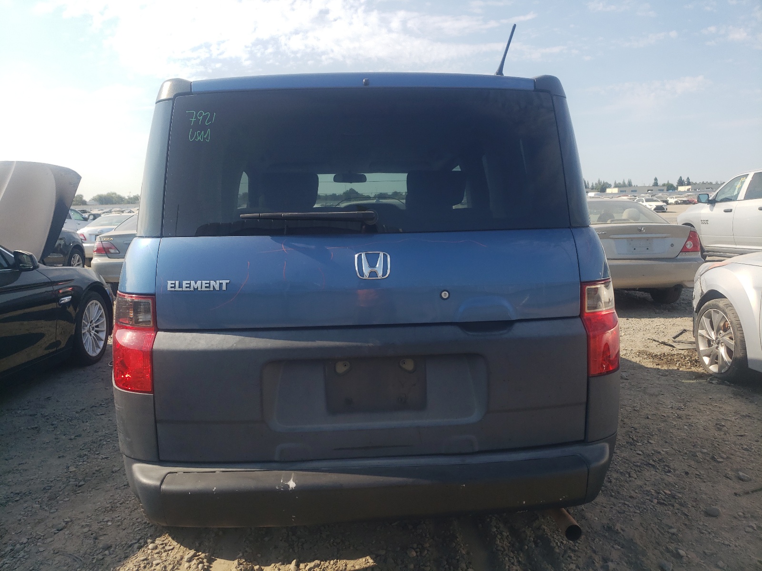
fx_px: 572
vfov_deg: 53.1
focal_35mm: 26
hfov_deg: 67.3
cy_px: 286
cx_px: 381
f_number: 1.5
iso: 50
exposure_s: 1/2000
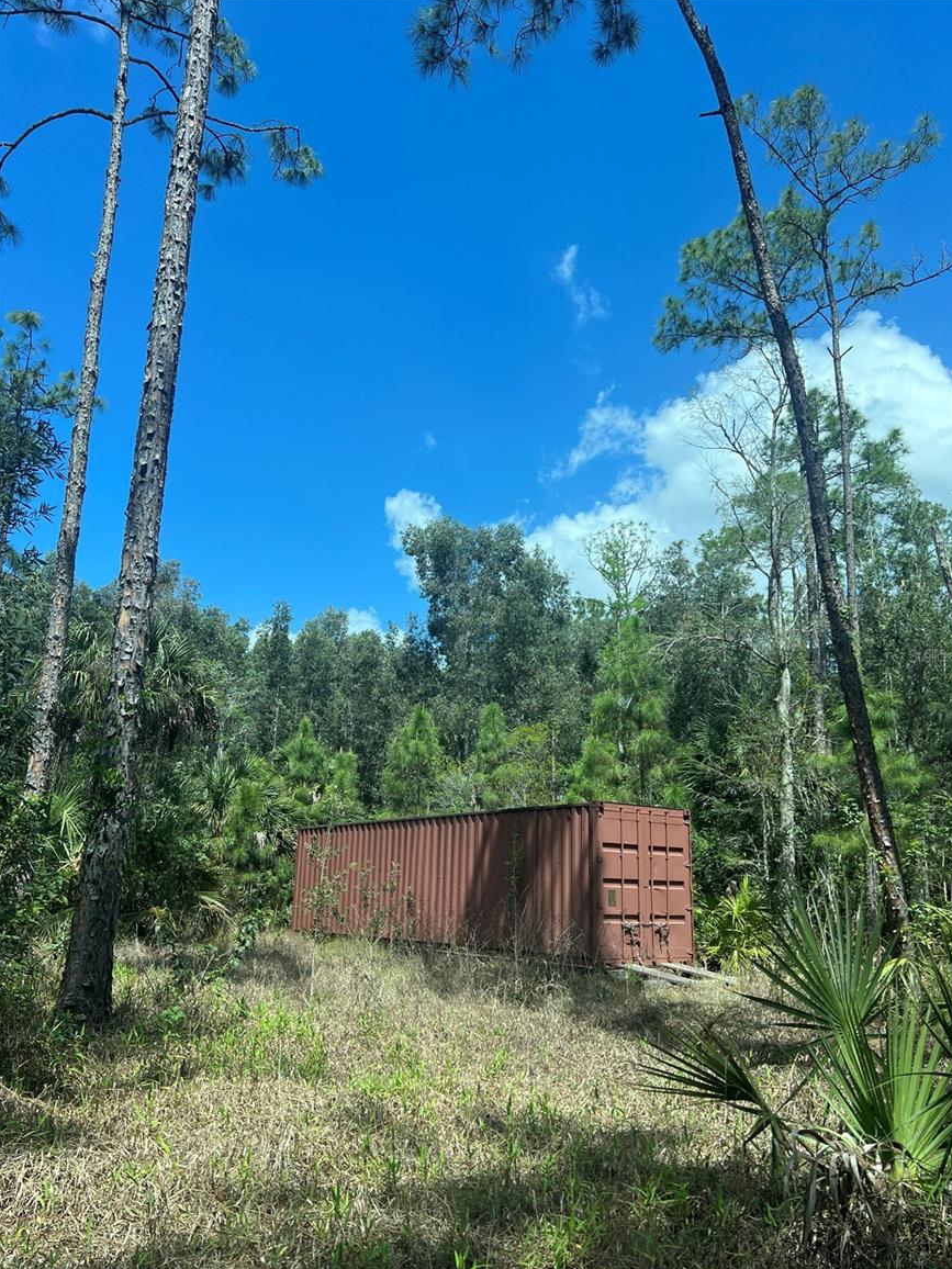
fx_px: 990
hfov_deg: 51.3
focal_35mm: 27
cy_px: 655
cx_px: 492
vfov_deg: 65.3
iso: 50
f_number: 1.5
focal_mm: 5.7
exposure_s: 1/2208
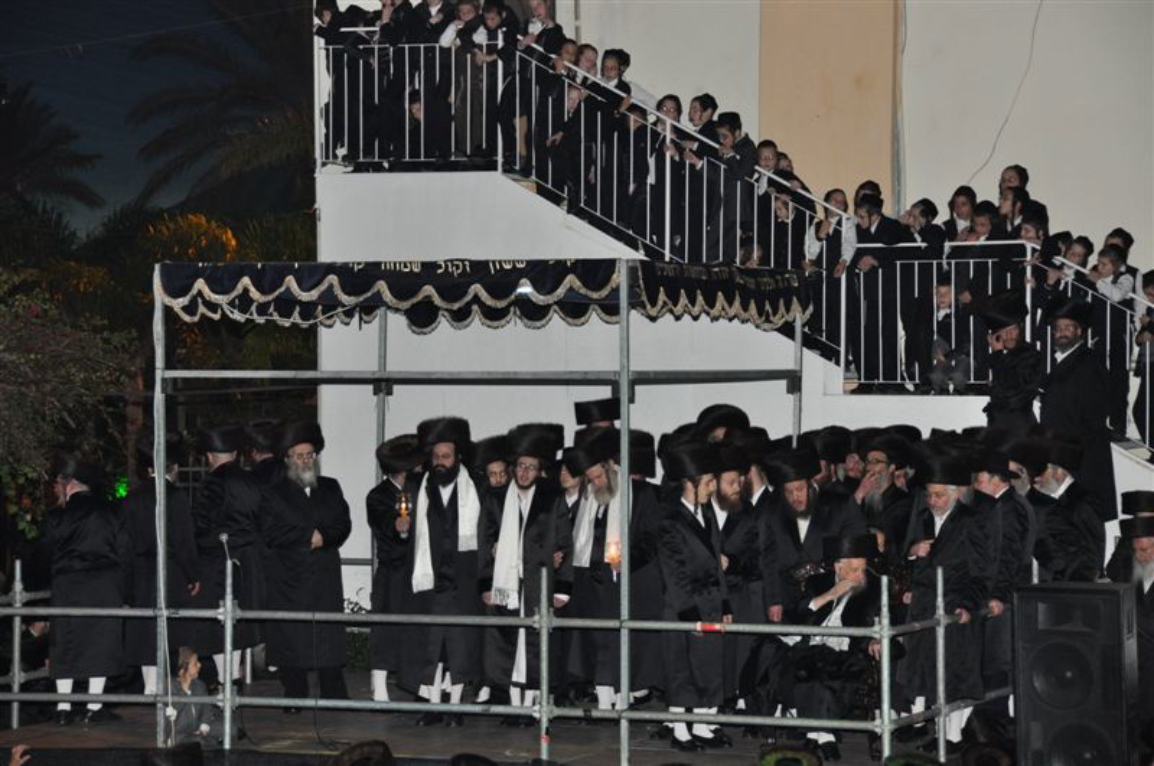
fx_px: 3361
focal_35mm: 105
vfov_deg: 13.0
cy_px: 383
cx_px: 577
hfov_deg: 19.5
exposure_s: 1/60
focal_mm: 70
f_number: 5
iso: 800
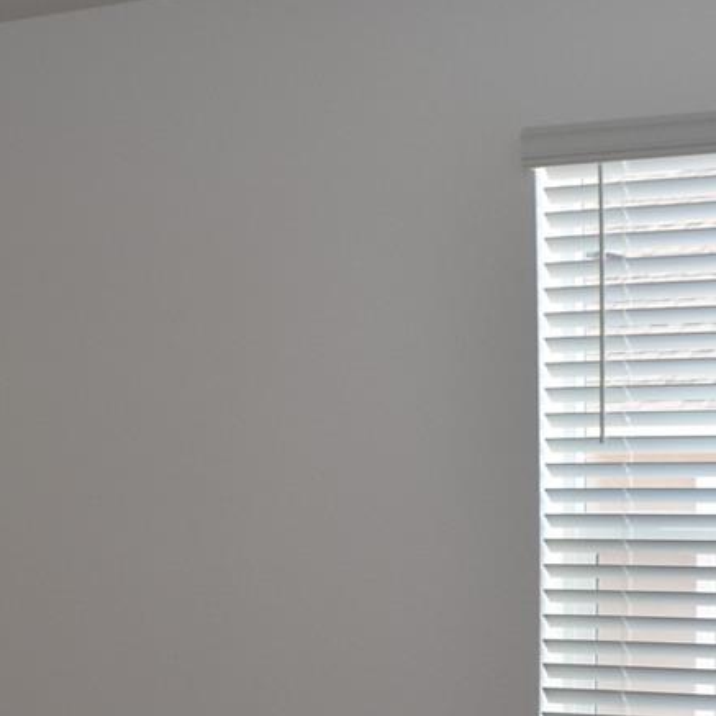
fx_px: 2621
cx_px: 23
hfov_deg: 15.3
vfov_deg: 15.4
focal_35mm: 112
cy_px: 580
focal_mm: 24
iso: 280
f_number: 5.6
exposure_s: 1/125
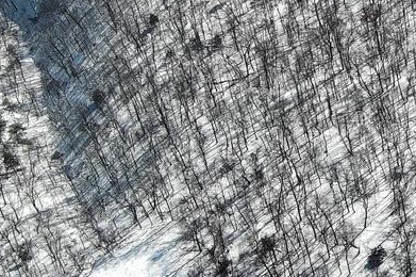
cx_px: 734
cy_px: -136
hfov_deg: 12.4
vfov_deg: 8.8
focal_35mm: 152
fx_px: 1755
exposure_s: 1/1835
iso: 101
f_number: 2.8
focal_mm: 10.57
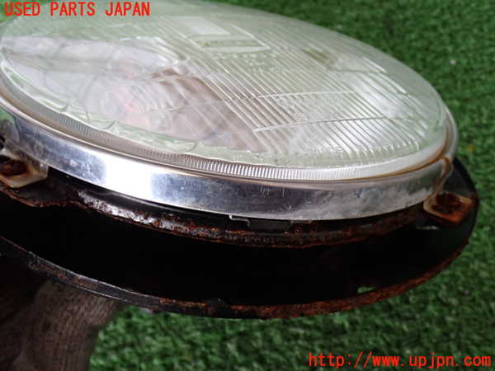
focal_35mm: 54
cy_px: 186
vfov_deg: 27.0
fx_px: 772
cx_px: 248
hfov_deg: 35.5
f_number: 3.3
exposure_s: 1/50
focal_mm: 9.65
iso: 250
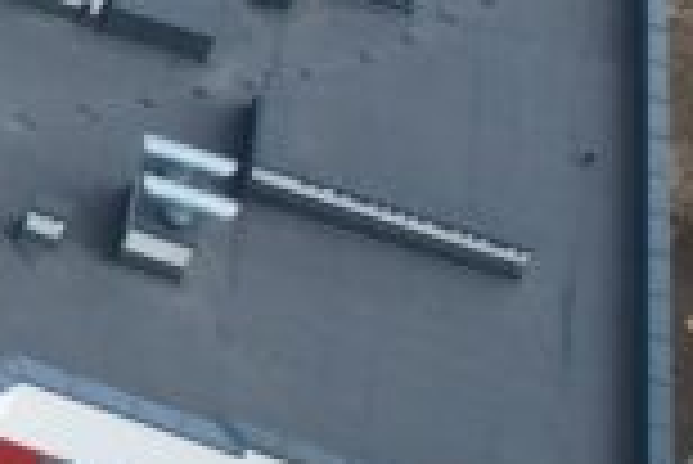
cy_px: -92
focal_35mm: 146
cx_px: -1332
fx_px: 2813
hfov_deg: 10.4
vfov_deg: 9.3
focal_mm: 8.38
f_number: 2.8
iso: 100
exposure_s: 1/640
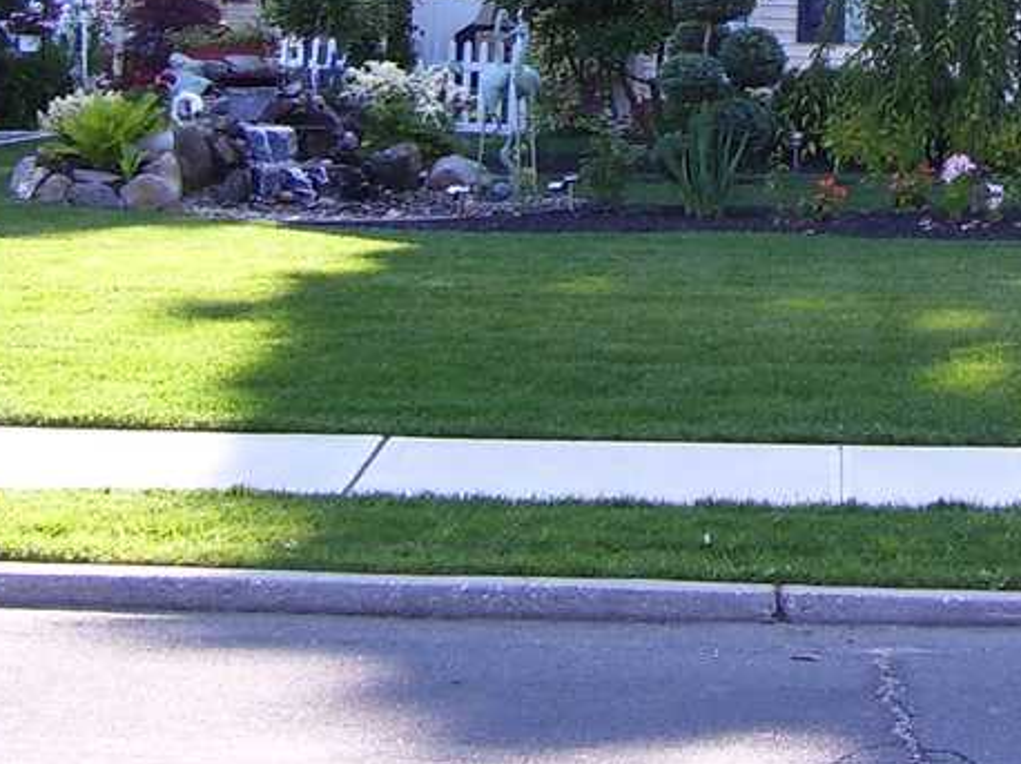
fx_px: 2918
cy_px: -270
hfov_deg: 19.1
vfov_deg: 14.2
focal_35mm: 99
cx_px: 1098
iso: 80
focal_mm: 5.6
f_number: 2.7
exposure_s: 1/250
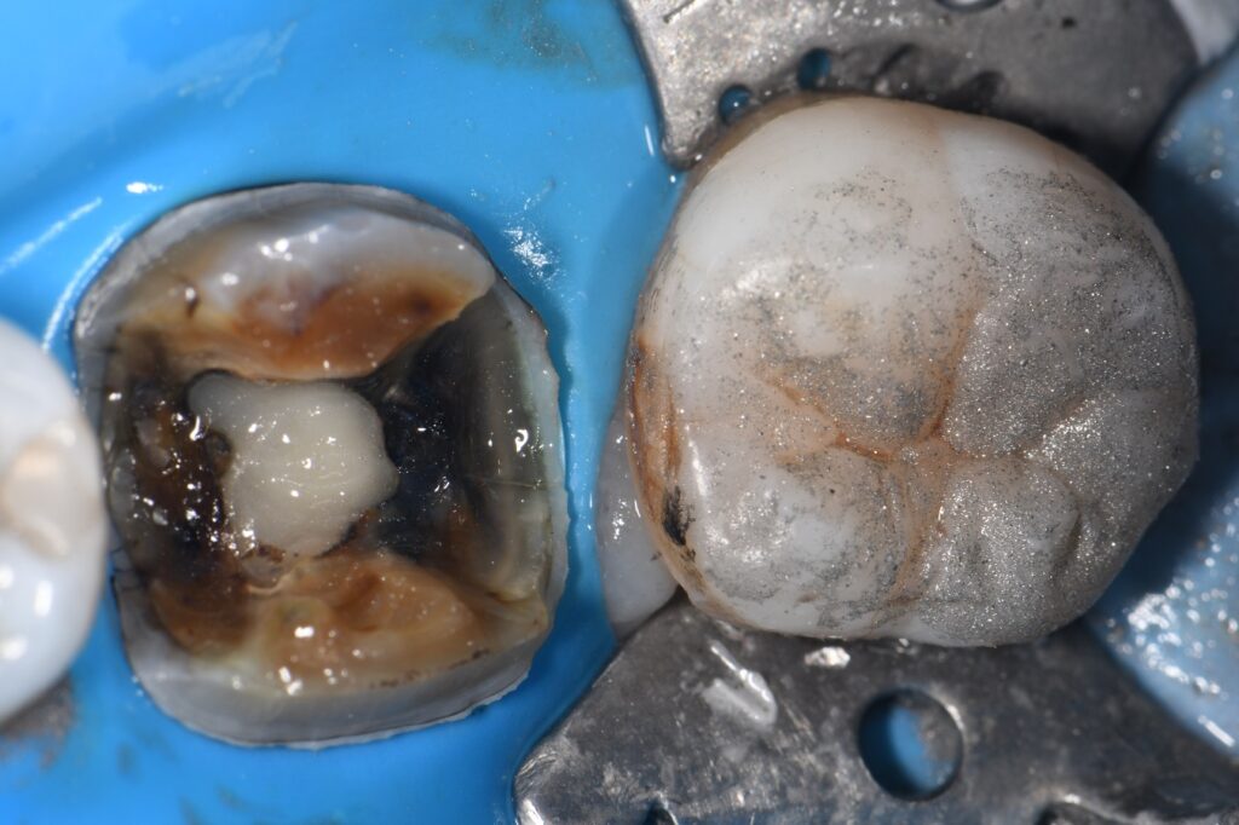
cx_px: 620
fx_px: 5401
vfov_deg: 8.7
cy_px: 412
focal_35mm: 157
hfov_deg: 13.1
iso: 200
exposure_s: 1/160
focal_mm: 105
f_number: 32
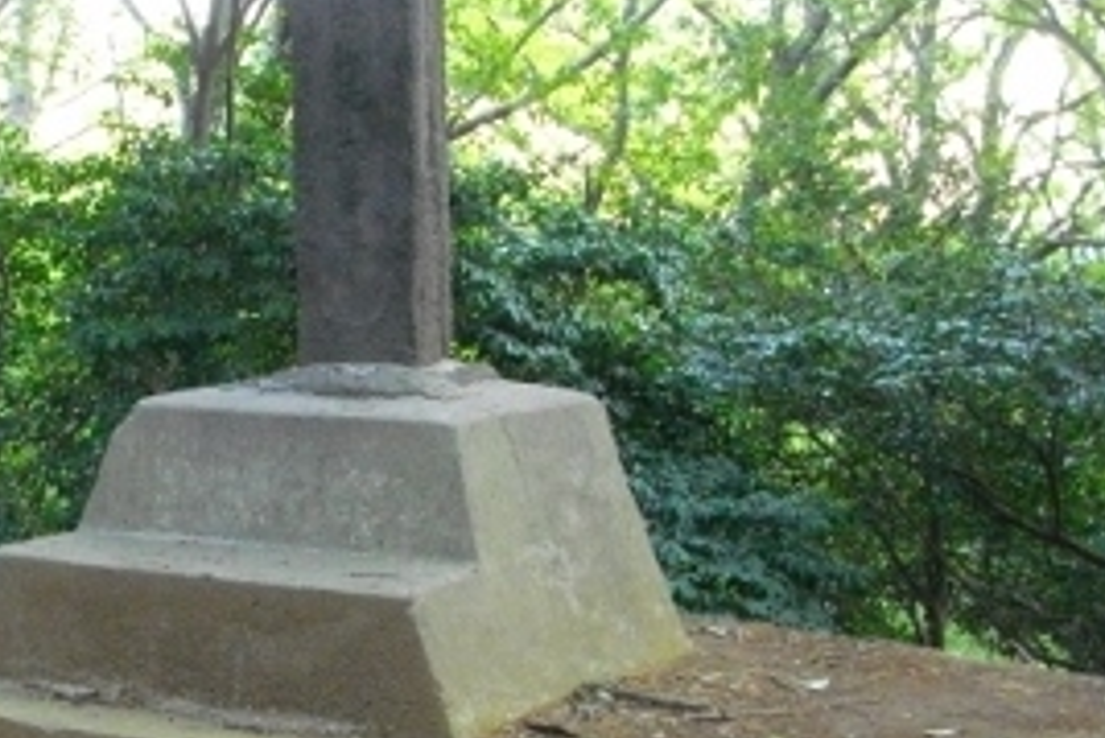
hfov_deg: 31.6
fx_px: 1904
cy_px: 460
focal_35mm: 62
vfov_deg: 21.9
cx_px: 227
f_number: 2.9
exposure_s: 1/100
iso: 717
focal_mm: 5.7
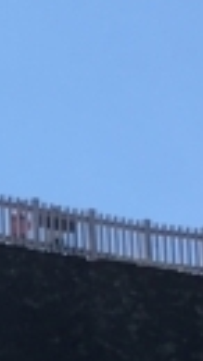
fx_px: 2386
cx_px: -189
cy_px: 436
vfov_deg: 8.6
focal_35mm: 249
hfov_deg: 4.8
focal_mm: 4.15
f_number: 2.2
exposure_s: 1/2024
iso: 25
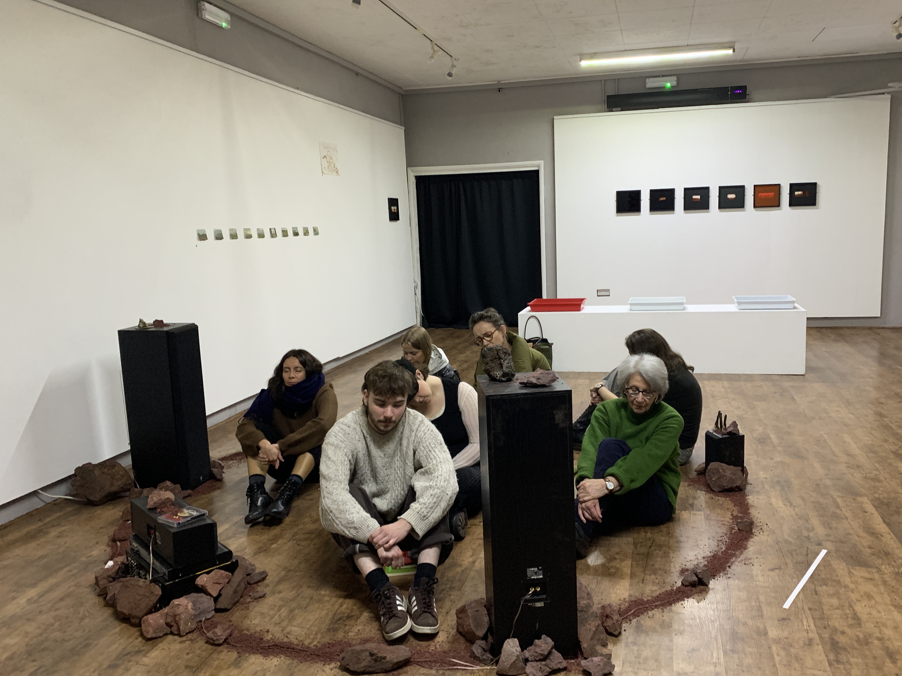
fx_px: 756
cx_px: 492
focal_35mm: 29
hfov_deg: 61.6
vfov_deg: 48.2
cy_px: 349
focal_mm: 4.25
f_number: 1.8
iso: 320
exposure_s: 1/50
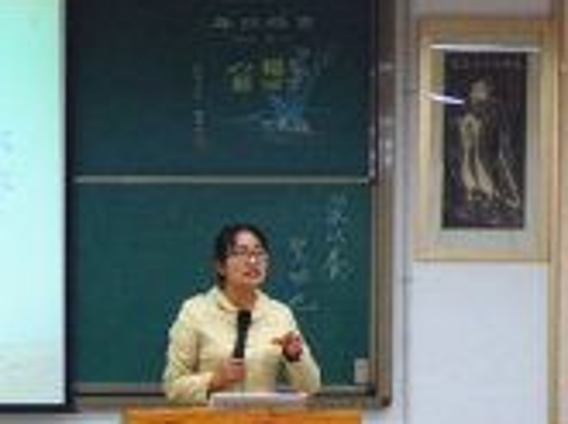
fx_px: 2194
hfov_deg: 14.3
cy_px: 405
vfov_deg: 10.9
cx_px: -120
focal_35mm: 134
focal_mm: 8
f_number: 3.8
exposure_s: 1/80
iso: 400
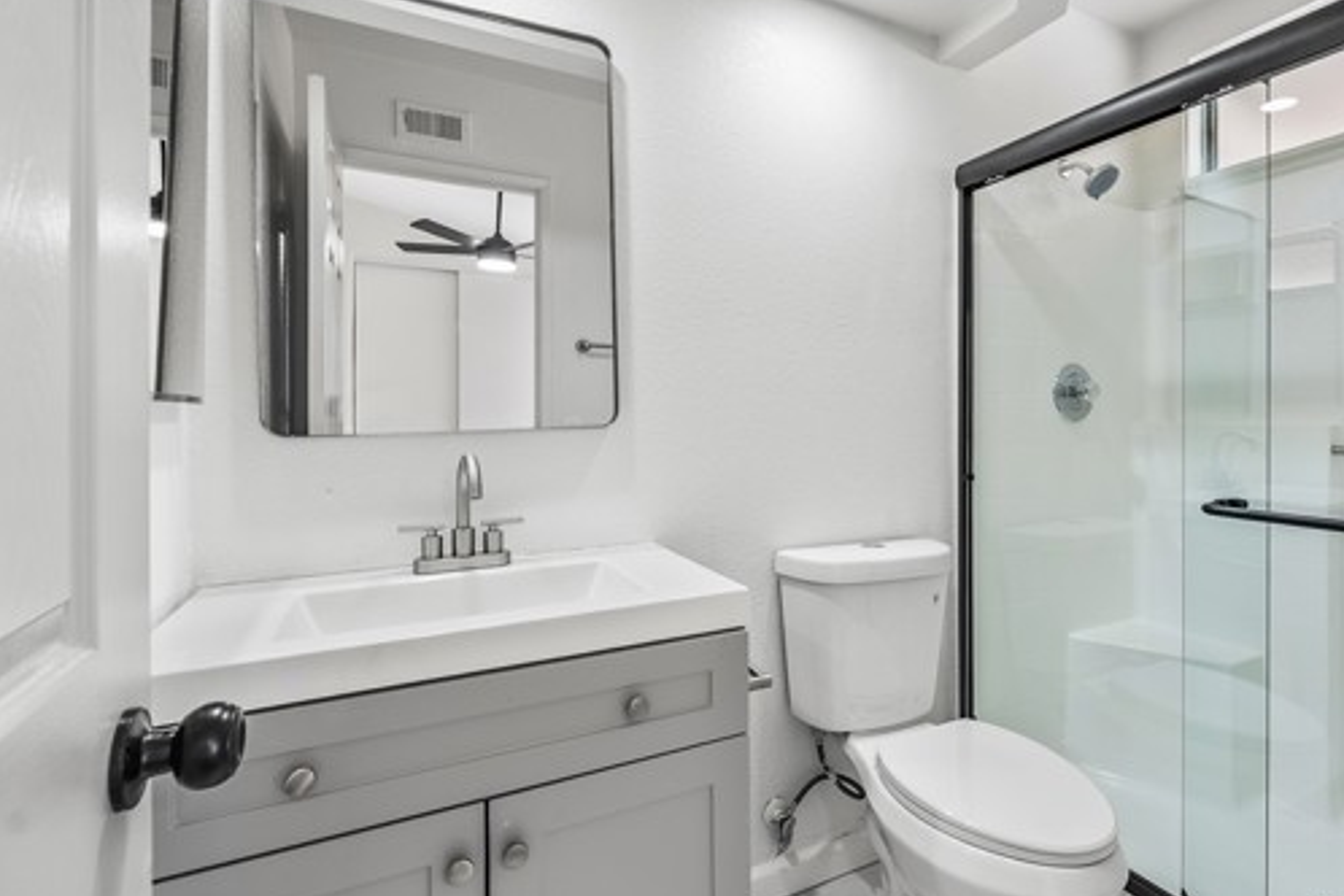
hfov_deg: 89.2
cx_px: 788
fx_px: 672
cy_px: 428
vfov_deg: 67.4
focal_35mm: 18
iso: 320
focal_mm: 14
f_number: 7.1
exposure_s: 1/4
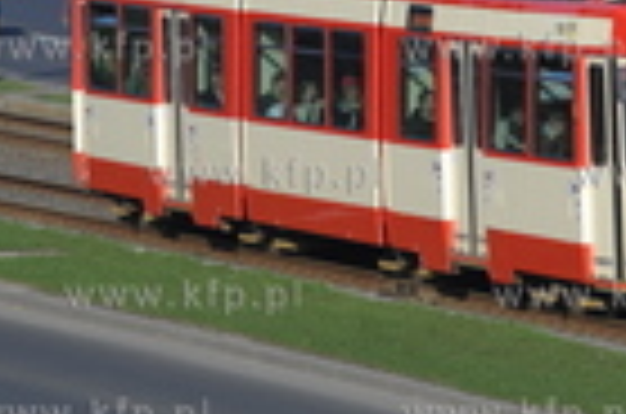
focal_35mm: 577
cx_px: 423
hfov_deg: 3.6
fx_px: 10010
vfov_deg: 2.4
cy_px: -135
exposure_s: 1/500
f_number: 5.6
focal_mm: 200
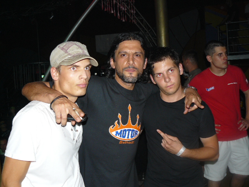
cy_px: 94
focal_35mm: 36
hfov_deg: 51.4
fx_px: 259
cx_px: 124
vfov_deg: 39.7
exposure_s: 1/25
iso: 100
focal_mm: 6
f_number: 2.8
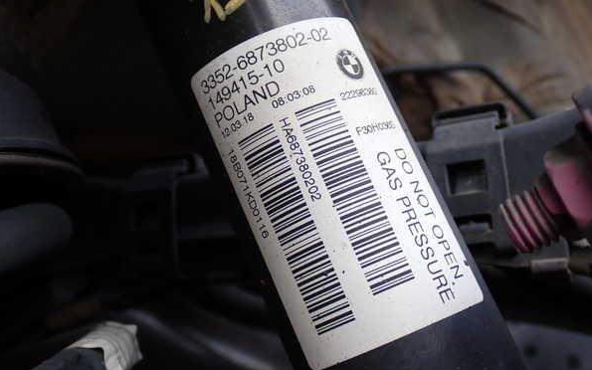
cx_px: 296
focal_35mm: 47
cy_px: 184
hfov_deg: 42.6
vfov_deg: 27.4
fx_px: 758
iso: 100
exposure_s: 1/125
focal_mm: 7.84
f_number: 2.9
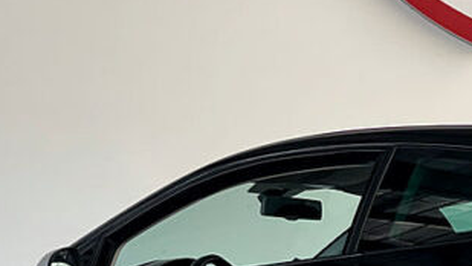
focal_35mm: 217
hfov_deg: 9.9
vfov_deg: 5.6
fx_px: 2717
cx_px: 420
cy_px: 133
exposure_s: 1/121
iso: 100
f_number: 2.8
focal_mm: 9
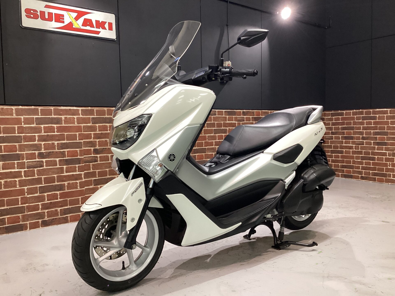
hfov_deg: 58.4
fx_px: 354
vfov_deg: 45.4
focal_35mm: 31
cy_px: 148
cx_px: 198
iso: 250
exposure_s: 1/60
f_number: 2.4
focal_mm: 3.3
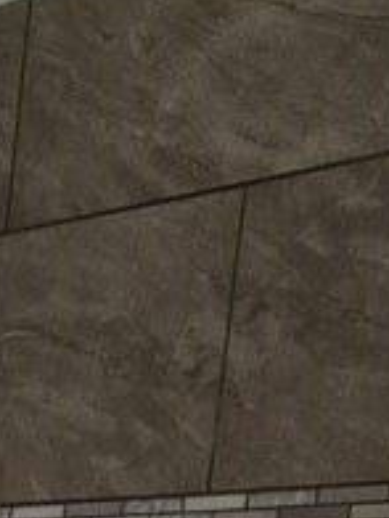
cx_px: -466
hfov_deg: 10.9
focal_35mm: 120
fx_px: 1798
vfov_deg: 14.4
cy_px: 946
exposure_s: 1/60
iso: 640
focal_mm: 5.4
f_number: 1.8
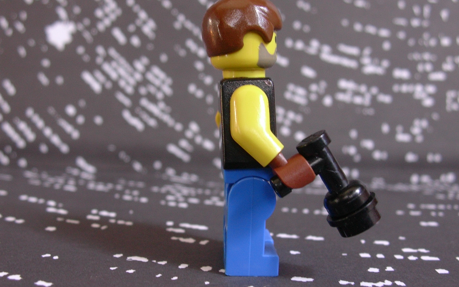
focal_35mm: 48
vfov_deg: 26.9
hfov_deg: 41.8
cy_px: 137
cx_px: 230
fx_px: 600
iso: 70
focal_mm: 6.7
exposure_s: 1/8.9
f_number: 2.9
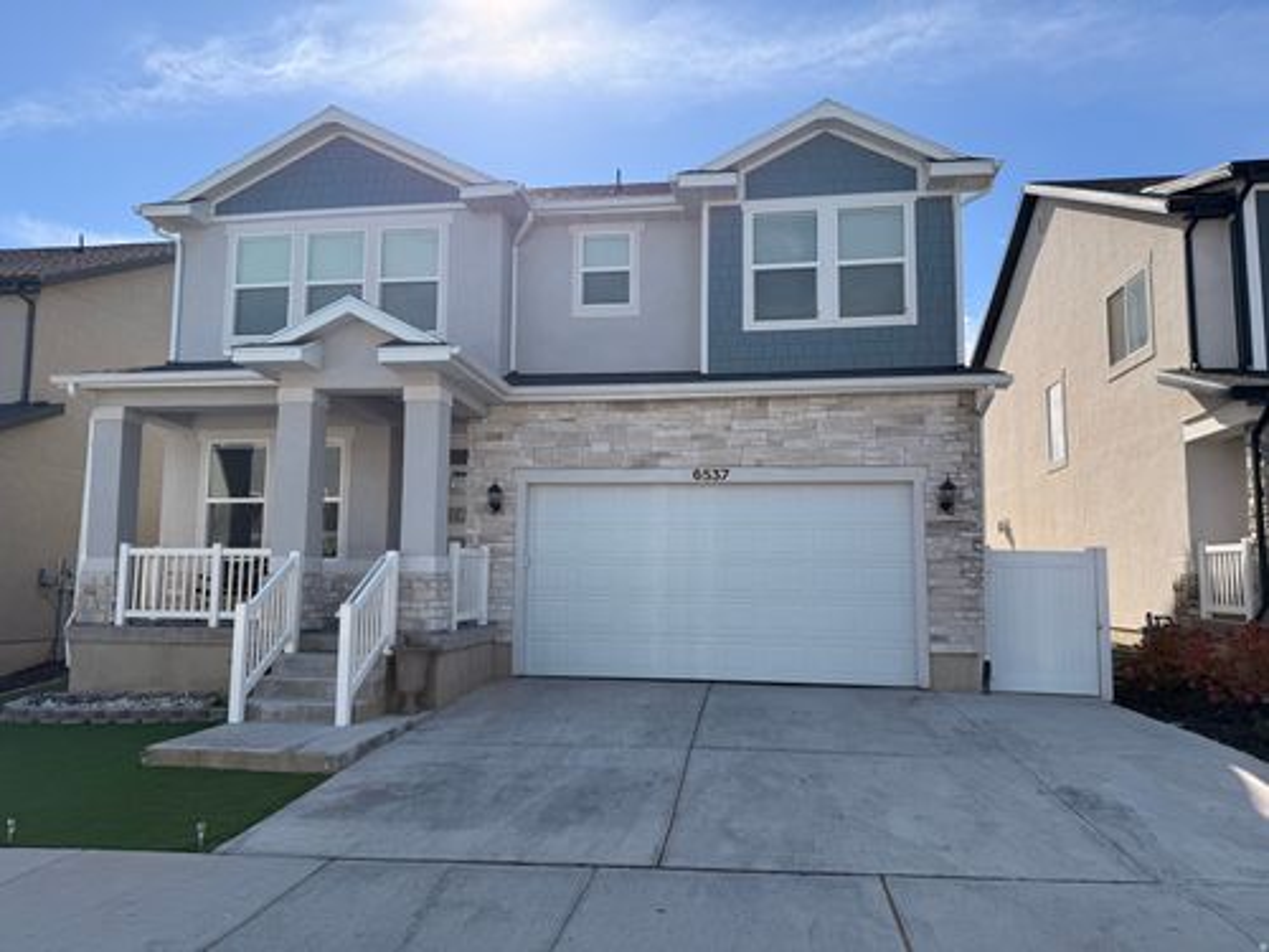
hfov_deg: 71.6
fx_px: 880
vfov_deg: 56.8
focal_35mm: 24
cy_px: 476
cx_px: 634
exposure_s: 1/4405
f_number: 1.78
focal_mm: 6.76
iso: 80
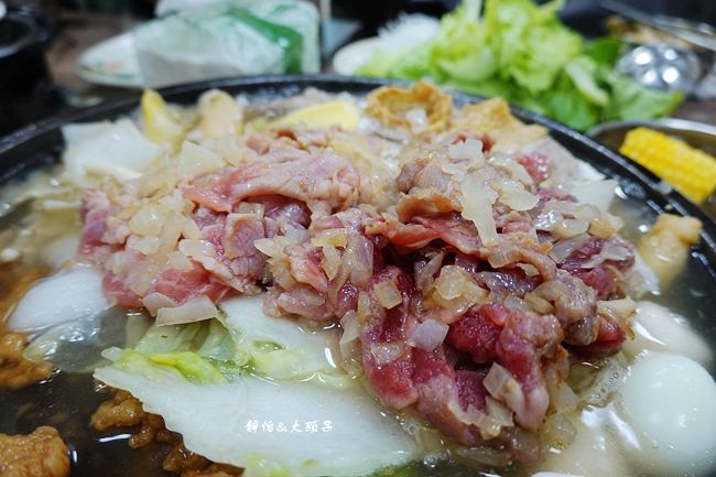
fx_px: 477
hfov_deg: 73.8
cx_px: 358
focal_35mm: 24
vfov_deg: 53.1
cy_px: 238
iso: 250
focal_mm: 9
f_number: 2.8
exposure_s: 1/30
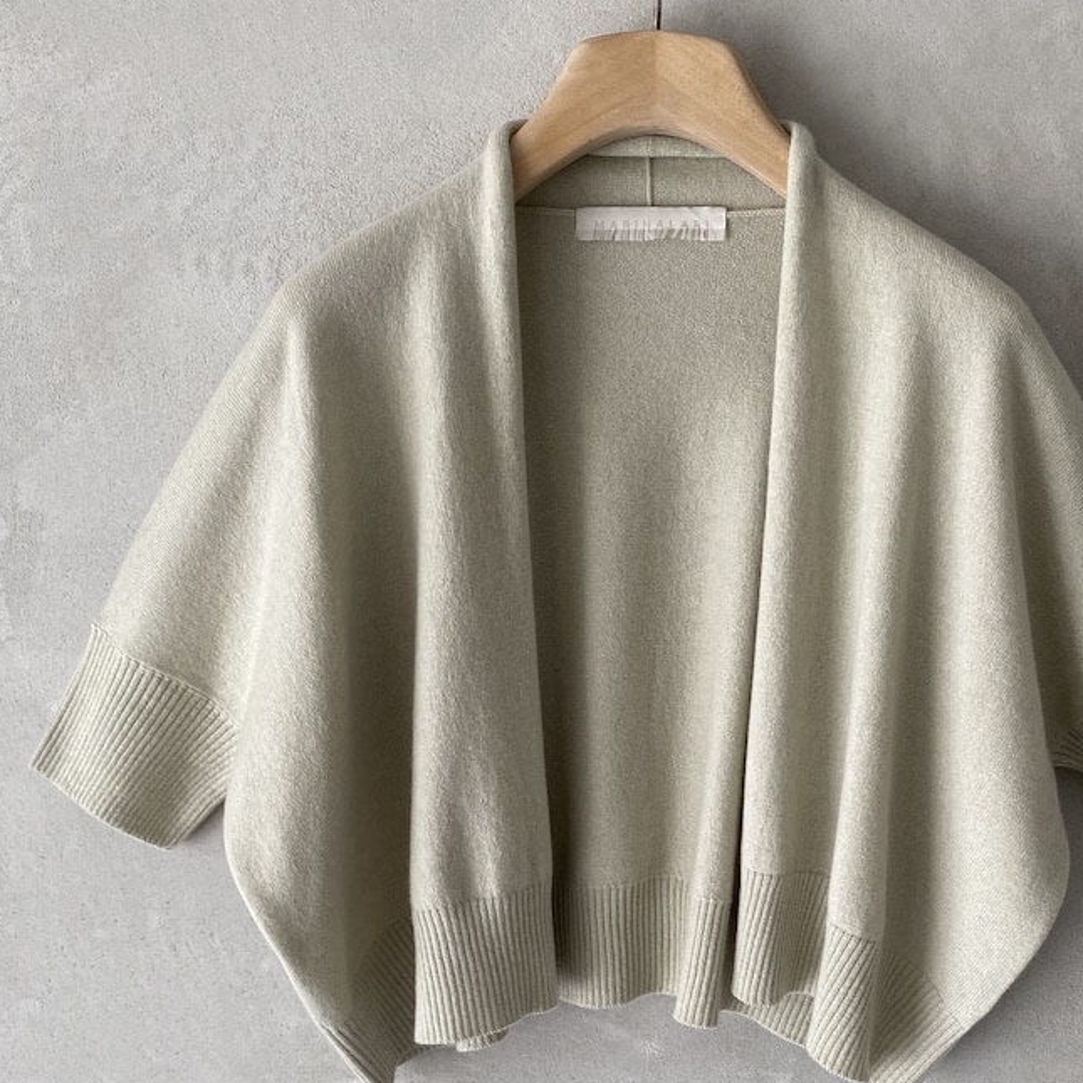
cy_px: 683
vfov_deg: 43.5
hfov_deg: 43.6
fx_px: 1345
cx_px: 667
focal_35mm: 38
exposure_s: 1/121
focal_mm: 4.25
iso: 125
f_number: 1.8
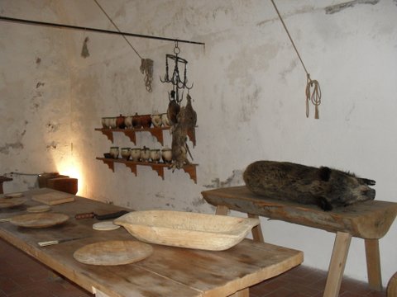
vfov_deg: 40.7
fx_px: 401
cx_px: 198
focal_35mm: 35
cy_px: 148
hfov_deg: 52.6
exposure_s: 1/45
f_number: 3.2
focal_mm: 6.3
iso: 240
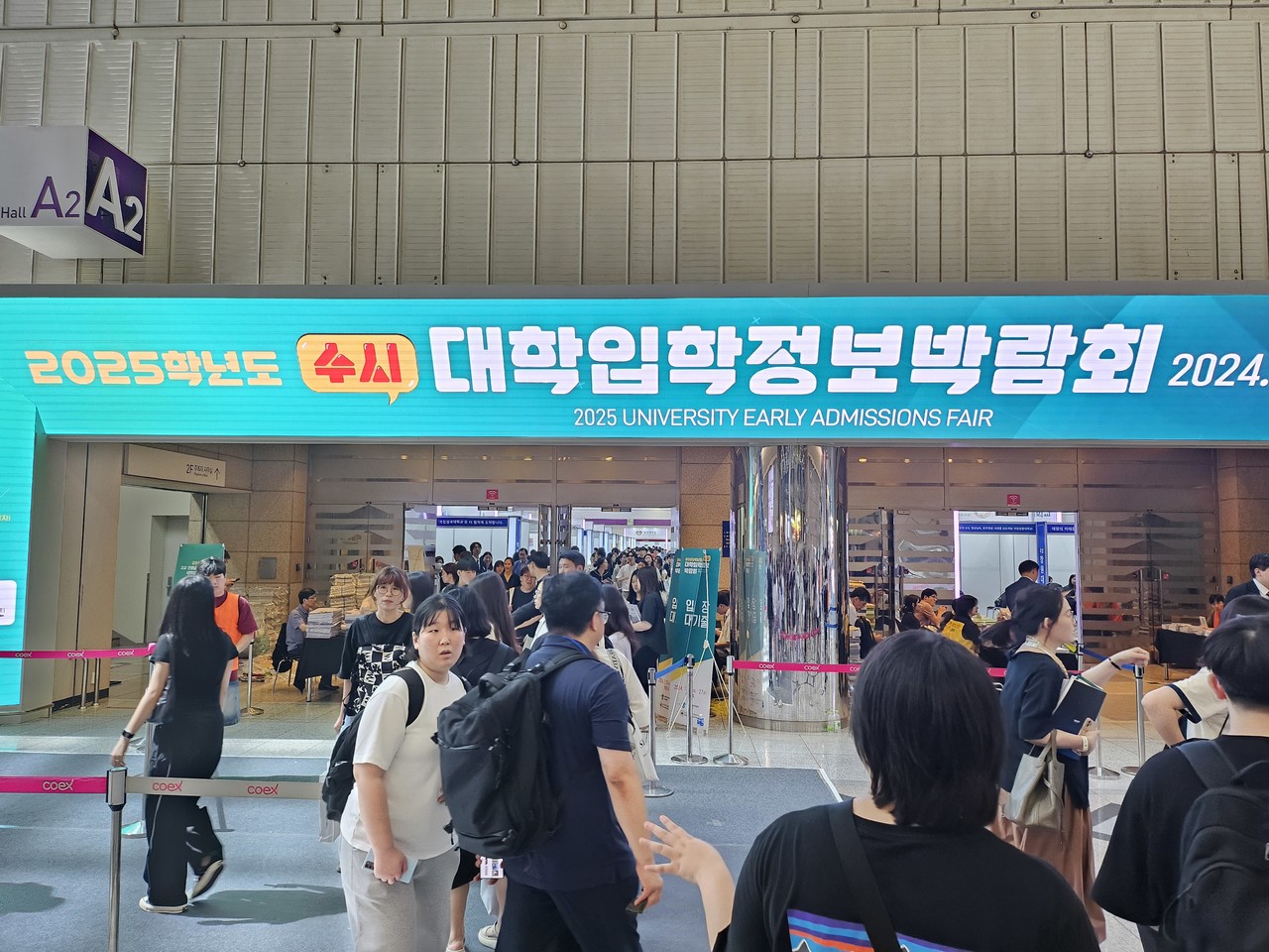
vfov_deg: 56.8
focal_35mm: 24
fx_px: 880
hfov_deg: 71.6
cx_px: 634
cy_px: 476
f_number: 1.8
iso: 500
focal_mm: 5
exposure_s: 1/120
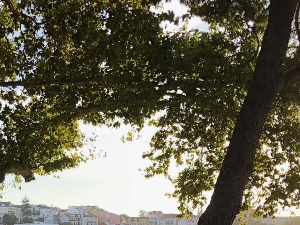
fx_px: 685
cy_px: 289
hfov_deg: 24.3
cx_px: 60
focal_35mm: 79
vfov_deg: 17.6
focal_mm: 3.99
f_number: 1.8
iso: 20
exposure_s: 1/381
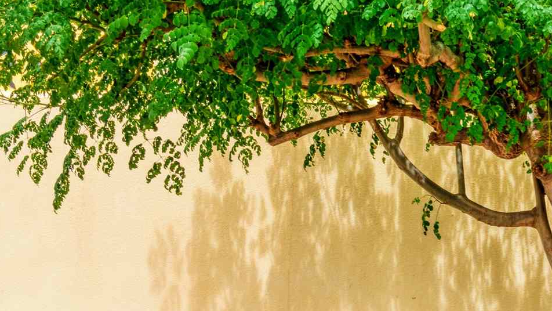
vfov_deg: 12.2
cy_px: 341
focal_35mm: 98
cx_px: 747
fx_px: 1435
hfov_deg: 19.8
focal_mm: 29
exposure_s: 1/50
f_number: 14
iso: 160
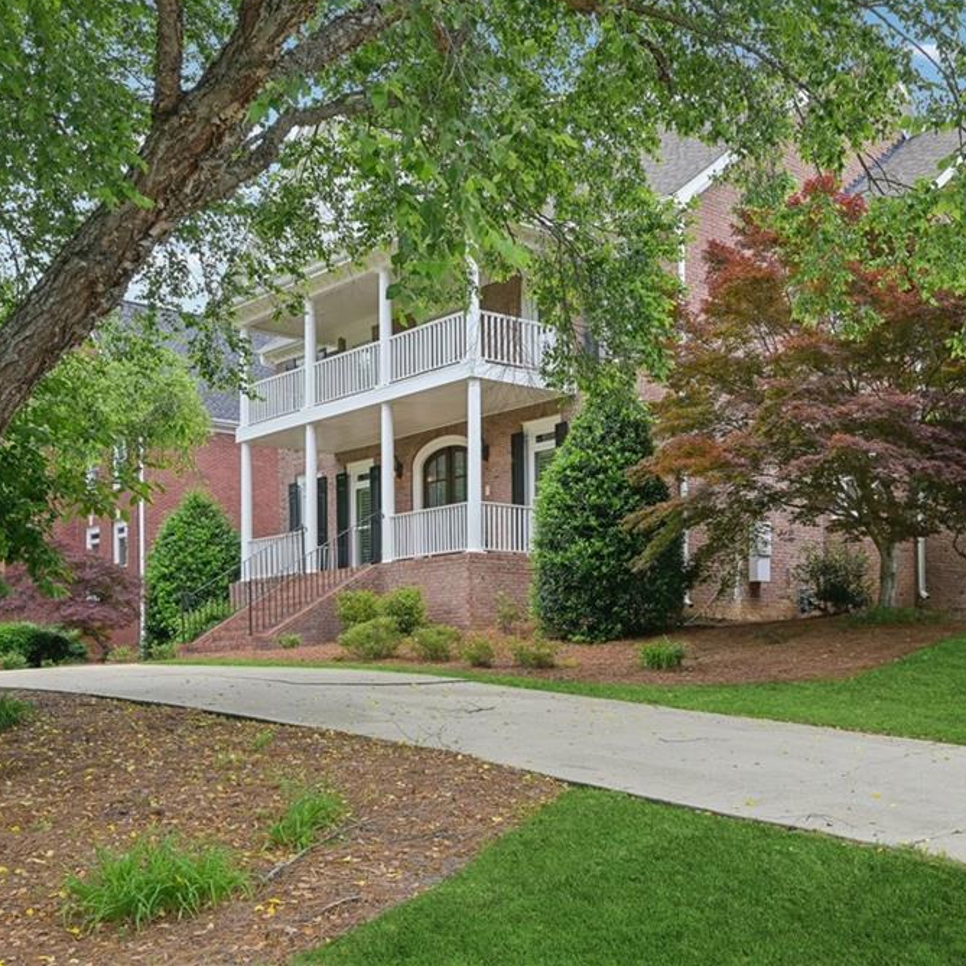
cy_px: 476
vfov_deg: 42.8
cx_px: 650
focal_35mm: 39
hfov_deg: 42.2
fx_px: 1231
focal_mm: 30
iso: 400
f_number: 8
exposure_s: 1/320
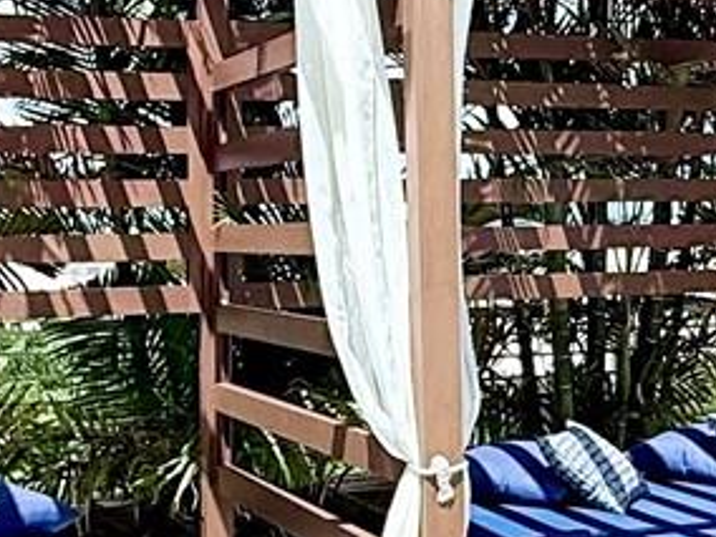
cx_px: 650
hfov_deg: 24.0
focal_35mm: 79
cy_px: 262
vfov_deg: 18.7
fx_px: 1634
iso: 50
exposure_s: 1/1745
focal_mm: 2.22
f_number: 2.2
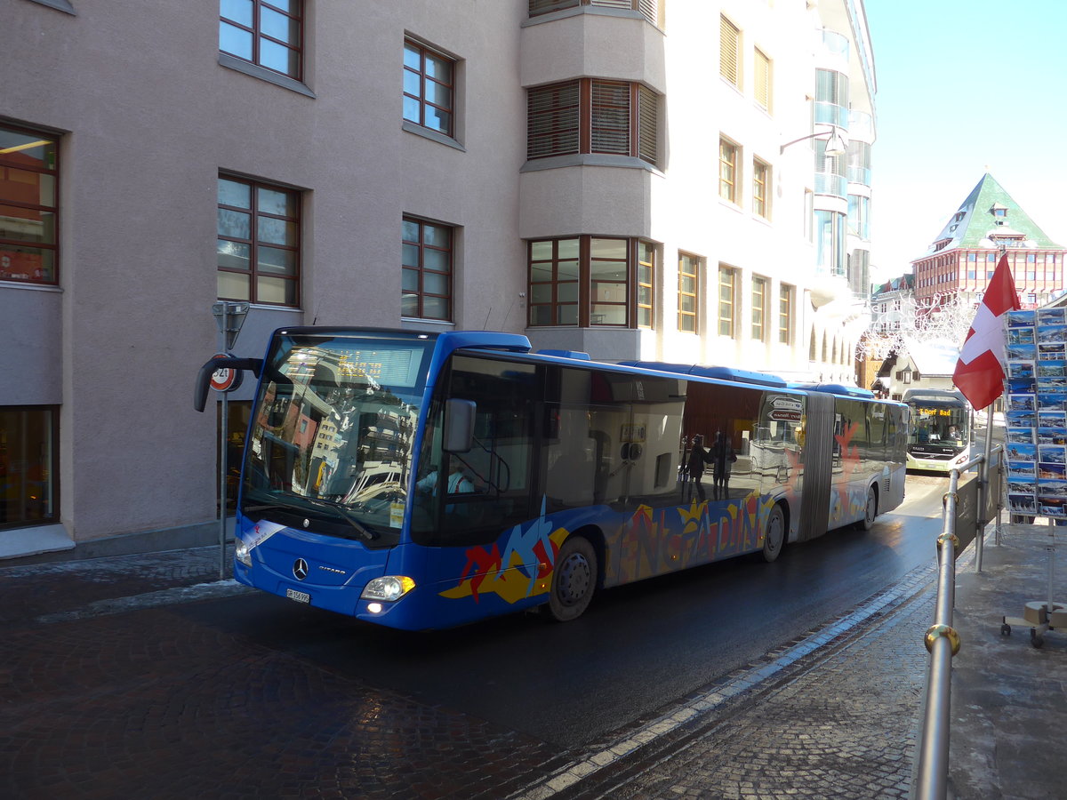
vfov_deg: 48.2
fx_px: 894
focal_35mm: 29
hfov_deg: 61.7
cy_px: 400
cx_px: 534
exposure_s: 1/320
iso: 80
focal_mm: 6
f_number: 2.8
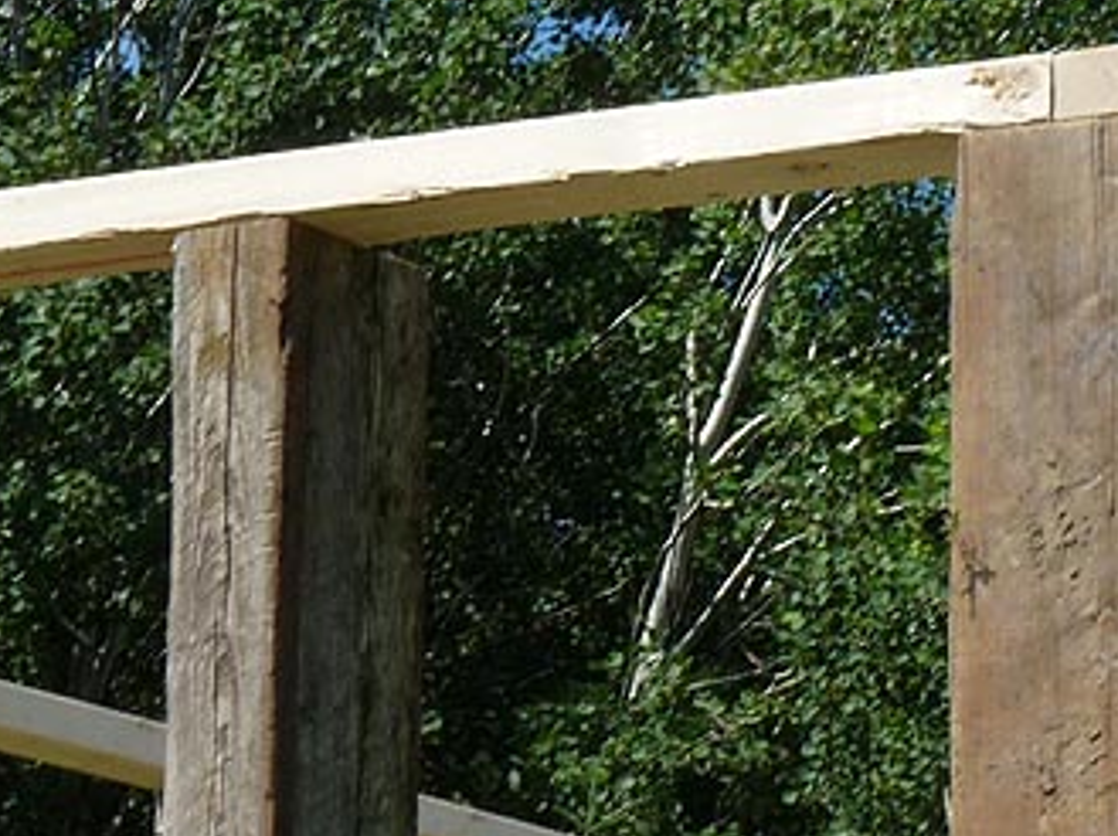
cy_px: 163
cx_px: 989
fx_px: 5968
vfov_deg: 8.0
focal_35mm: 185
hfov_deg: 10.6
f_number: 5.6
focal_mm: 9.5
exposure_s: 1/400
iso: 100
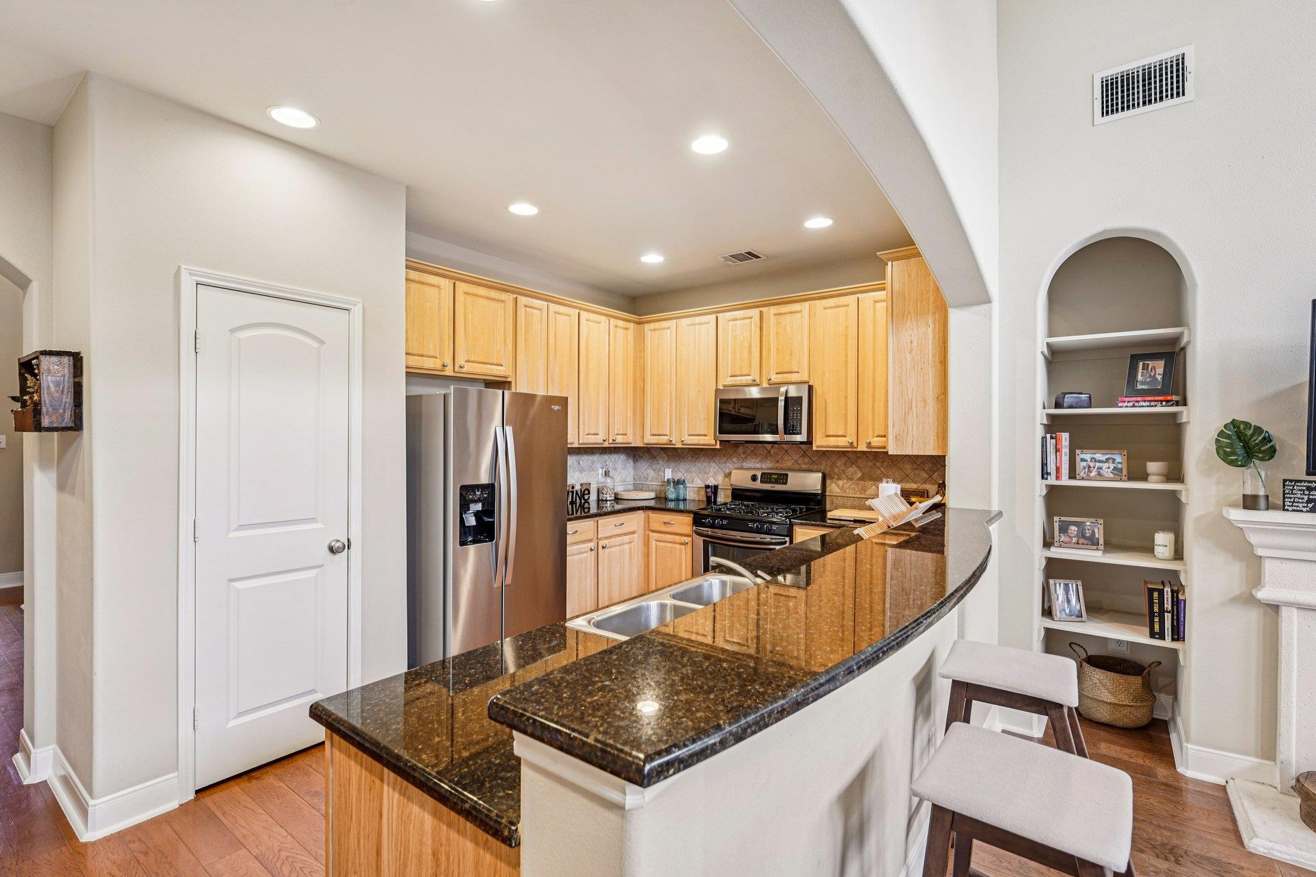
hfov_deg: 96.0
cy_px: 438
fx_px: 592
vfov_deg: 73.1
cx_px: 658
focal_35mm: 16
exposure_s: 1/6
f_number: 8
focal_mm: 16.2
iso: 400
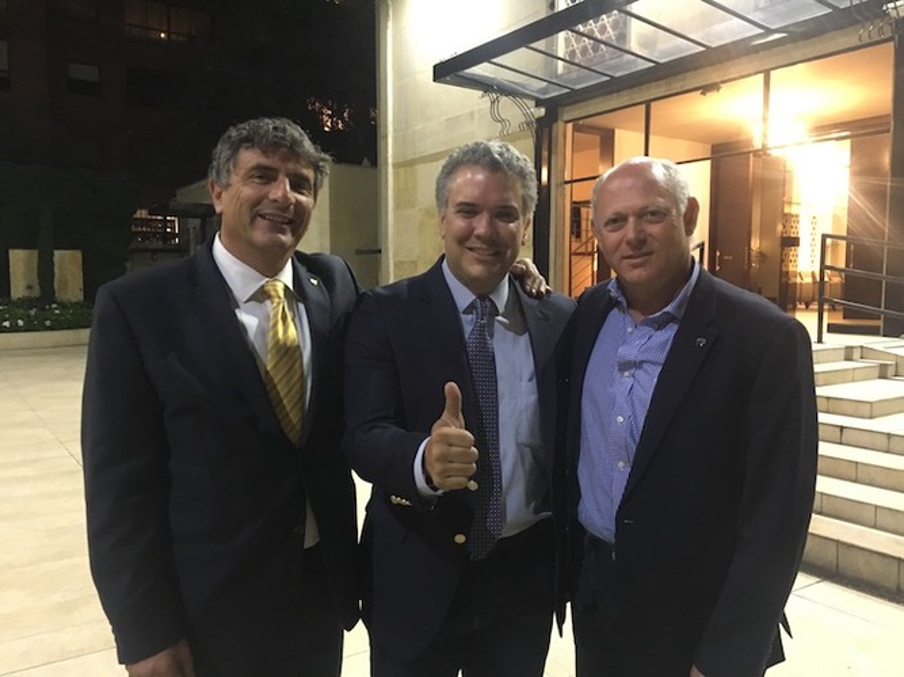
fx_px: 757
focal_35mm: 29
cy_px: 338
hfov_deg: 61.7
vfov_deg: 48.2
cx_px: 452
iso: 400
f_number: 2.2
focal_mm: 4.15
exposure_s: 1/15
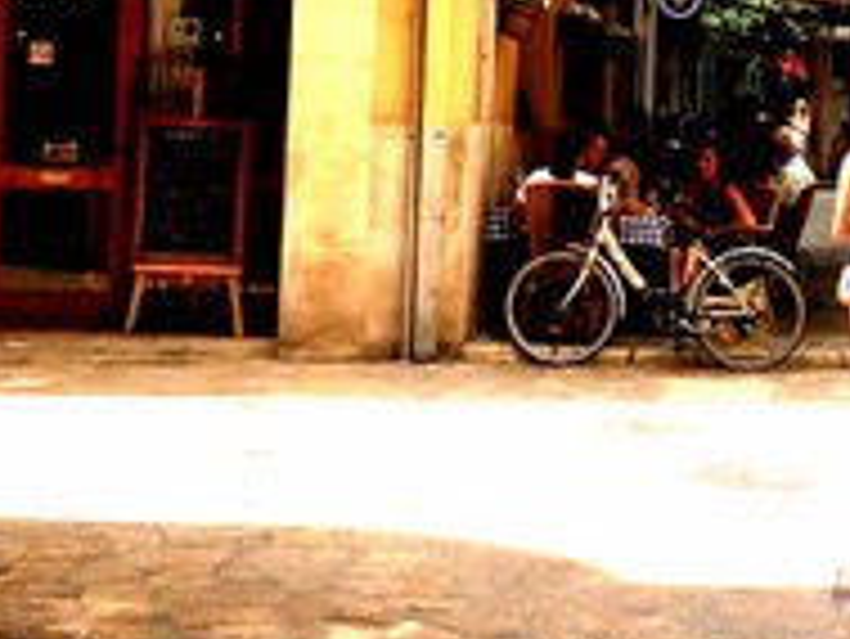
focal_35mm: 98
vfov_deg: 14.8
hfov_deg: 19.6
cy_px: -18
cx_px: 783
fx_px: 2408
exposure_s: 1/1053
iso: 32
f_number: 2.2
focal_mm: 4.15
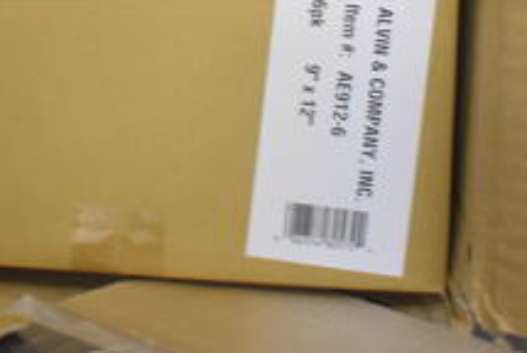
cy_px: -130
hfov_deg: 19.6
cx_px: 59
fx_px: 1495
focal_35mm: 102
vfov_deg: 12.9
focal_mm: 24
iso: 1800
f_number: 4
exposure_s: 1/125
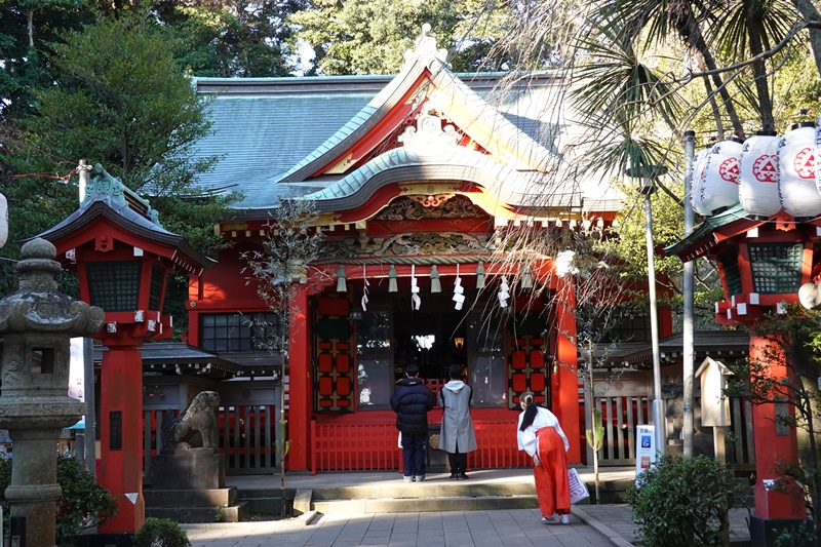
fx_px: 1049
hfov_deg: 42.8
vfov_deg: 29.2
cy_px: 274
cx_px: 410
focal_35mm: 46
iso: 1250
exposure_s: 1/500
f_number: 4.5
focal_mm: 17.19
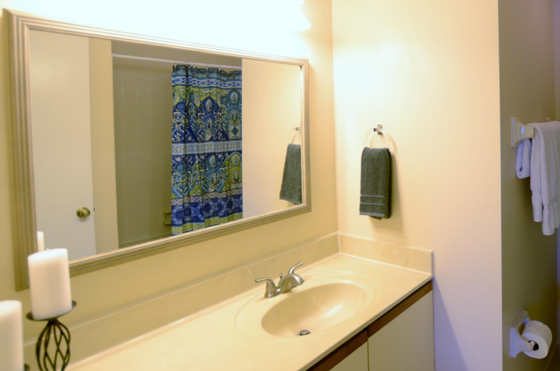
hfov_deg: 66.3
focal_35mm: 26
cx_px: 387
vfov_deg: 48.0
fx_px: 409
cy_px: 126
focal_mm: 11.5
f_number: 4
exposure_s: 1/30
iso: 200
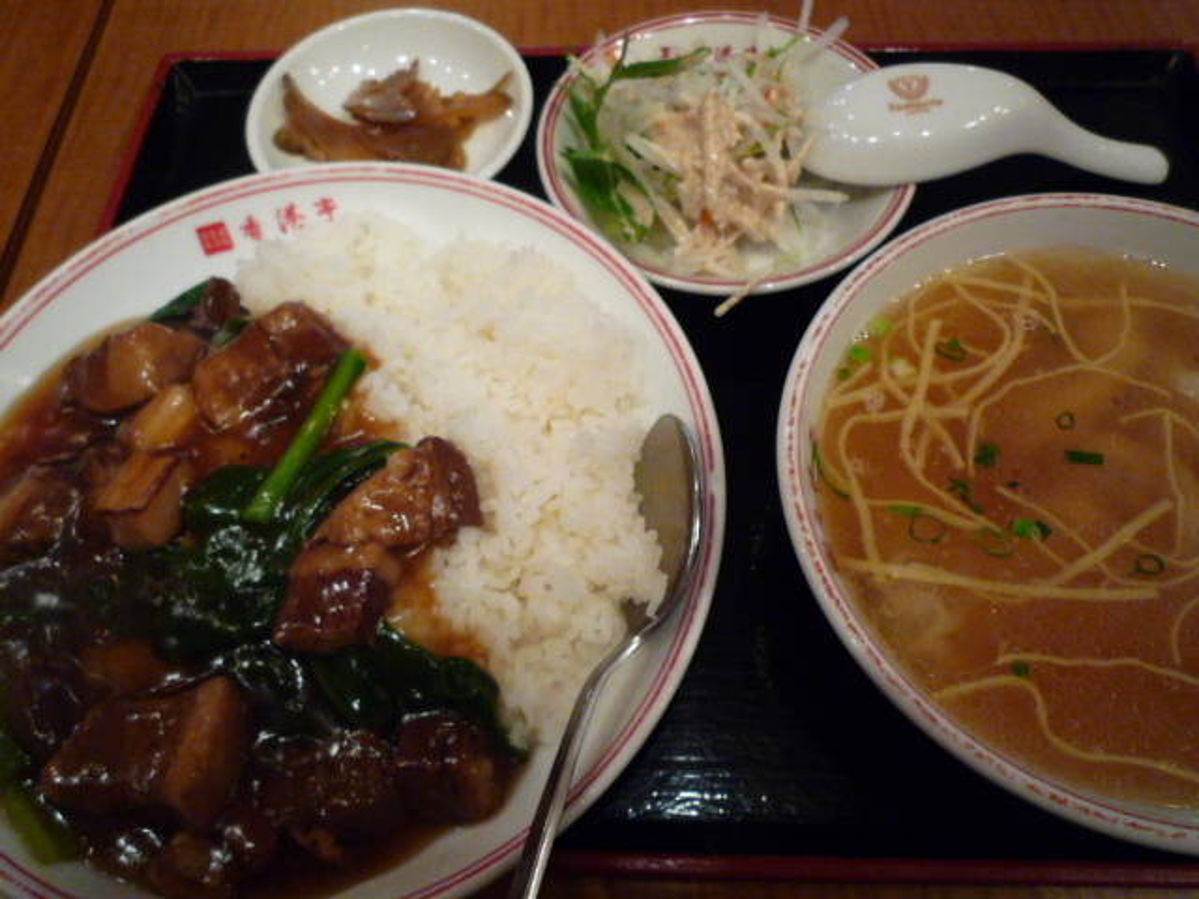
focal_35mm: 25
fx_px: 866
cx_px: 600
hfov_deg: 69.4
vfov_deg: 54.9
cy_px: 450
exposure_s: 1/25
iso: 400
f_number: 2.8
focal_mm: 4.4
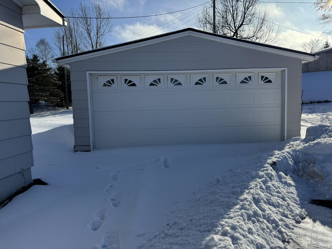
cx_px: 166
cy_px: 124
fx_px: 230
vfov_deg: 56.8
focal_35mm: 24
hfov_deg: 71.6
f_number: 1.78
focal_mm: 6.76
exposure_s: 1/5348
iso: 80
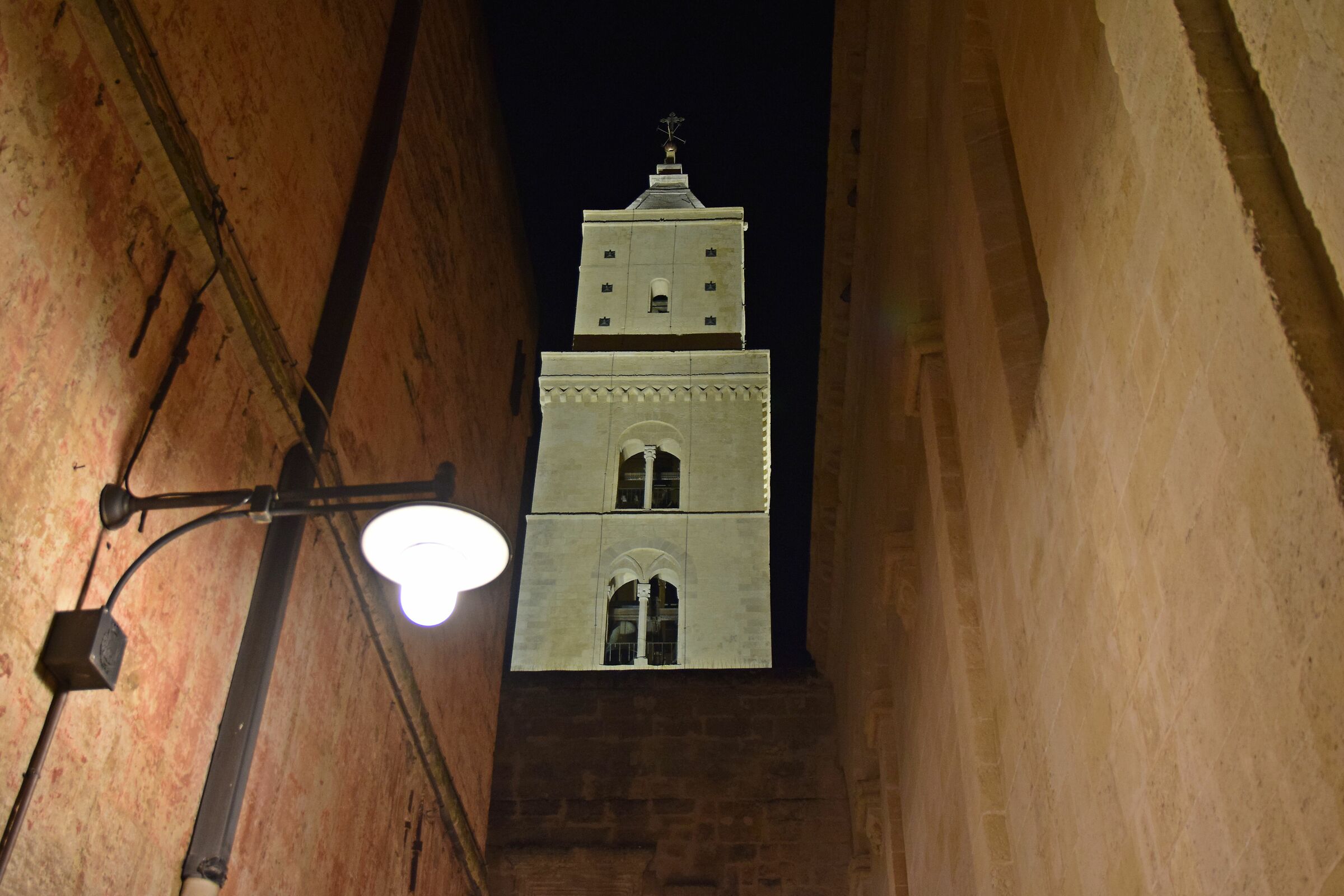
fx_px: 1456
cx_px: 672
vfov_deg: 34.2
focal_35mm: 39
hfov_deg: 49.6
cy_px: 448
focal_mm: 26
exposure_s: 1/60
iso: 1000
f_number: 3.2
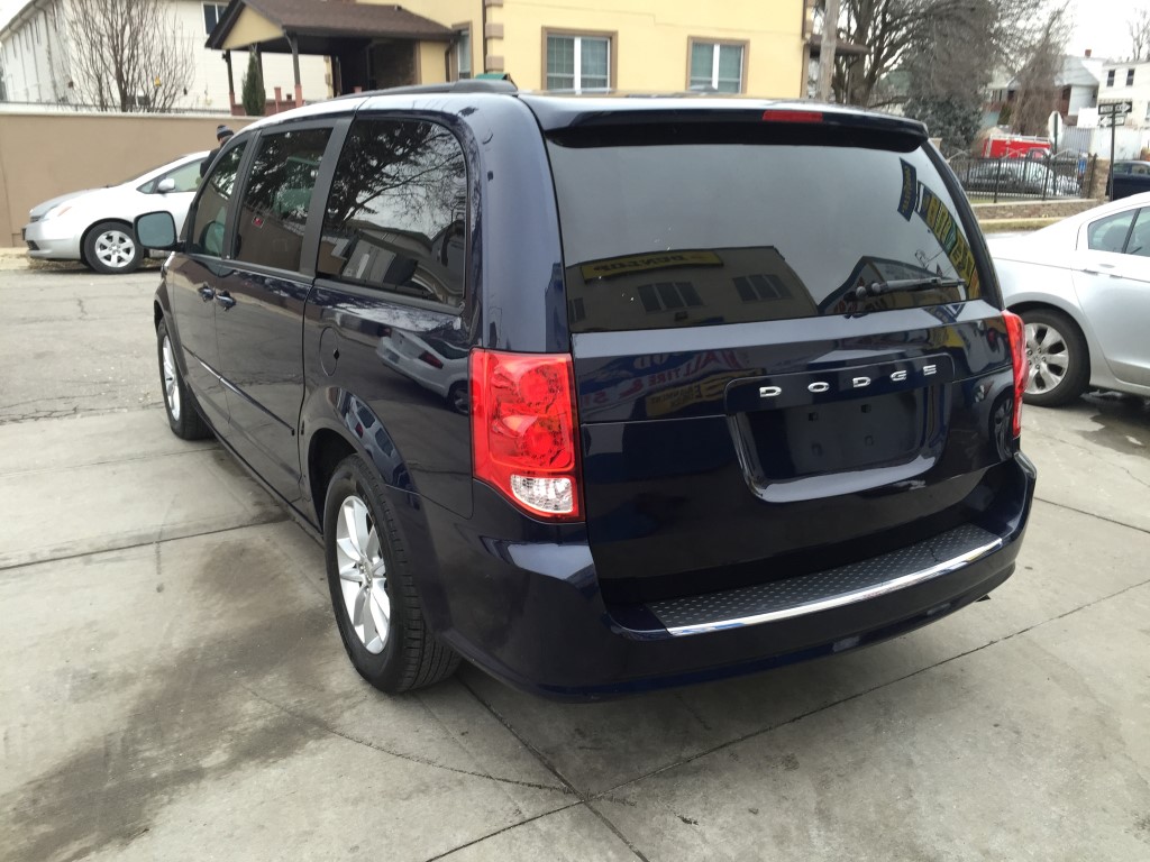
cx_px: 575
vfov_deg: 48.2
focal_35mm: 29
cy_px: 431
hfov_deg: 61.7
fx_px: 963
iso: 50
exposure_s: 1/120
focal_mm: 4.15
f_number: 2.2
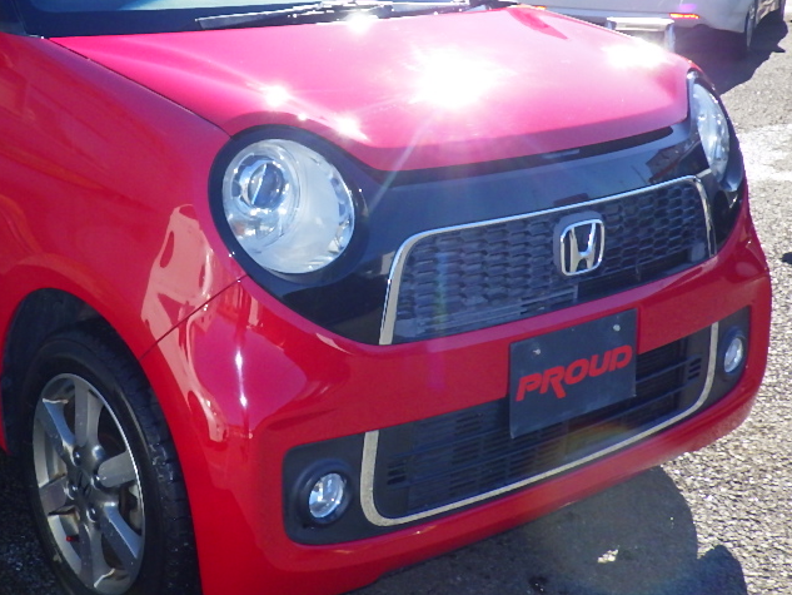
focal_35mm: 55
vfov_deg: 26.4
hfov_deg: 34.2
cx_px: 196
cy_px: 192
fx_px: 1259
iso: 250
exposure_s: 1/500
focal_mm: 6.1
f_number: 4.6
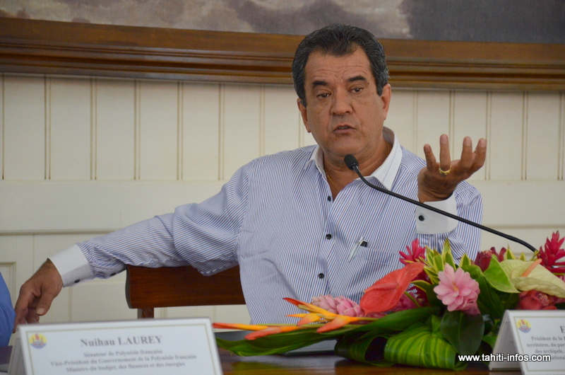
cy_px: 188
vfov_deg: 9.6
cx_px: 282
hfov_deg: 14.4
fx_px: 2232
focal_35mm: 142
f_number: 5.3
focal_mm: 95
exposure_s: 1/100
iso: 2000
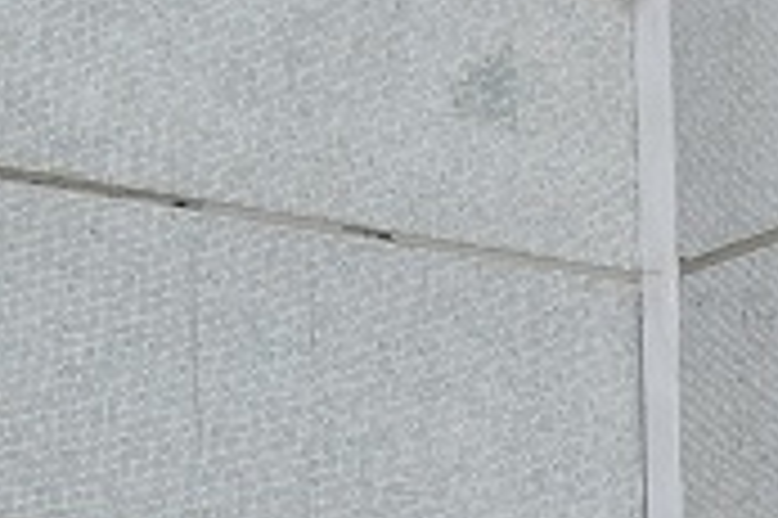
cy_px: 1482
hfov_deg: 10.0
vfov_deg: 6.6
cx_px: 1569
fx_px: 4124
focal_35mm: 191
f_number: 5.6
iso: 200
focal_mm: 22
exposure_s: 1/125
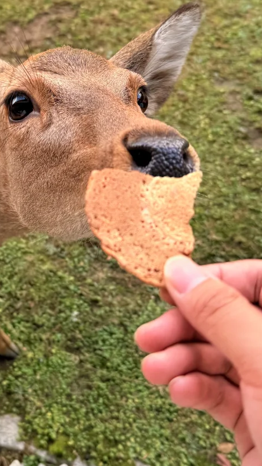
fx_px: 580
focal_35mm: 47
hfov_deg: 25.0
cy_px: 197
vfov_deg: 43.6
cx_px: 48
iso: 64
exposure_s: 1/274
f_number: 1.78
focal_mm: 6.76
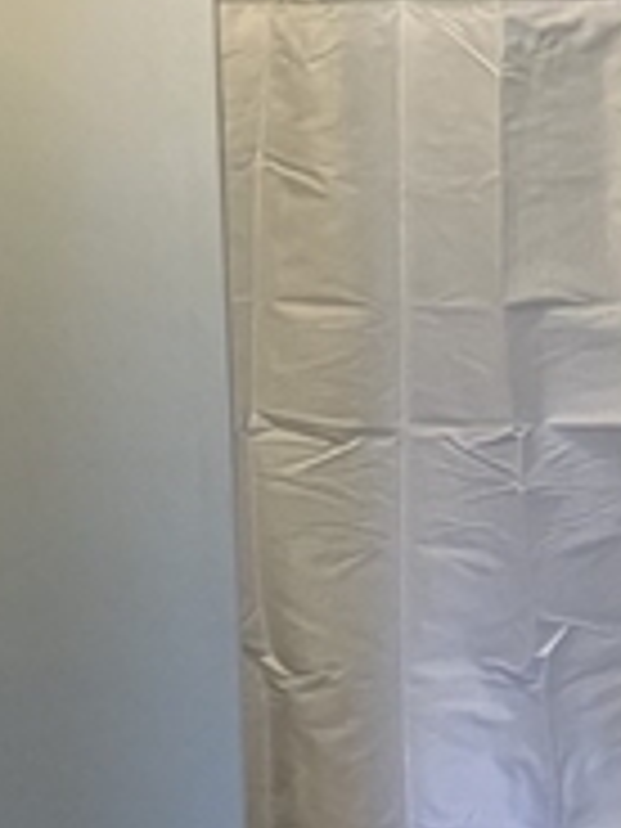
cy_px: 477
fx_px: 2799
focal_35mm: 117
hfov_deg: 12.5
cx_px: 598
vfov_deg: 16.8
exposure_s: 1/60
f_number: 1.8
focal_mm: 3.99
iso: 100
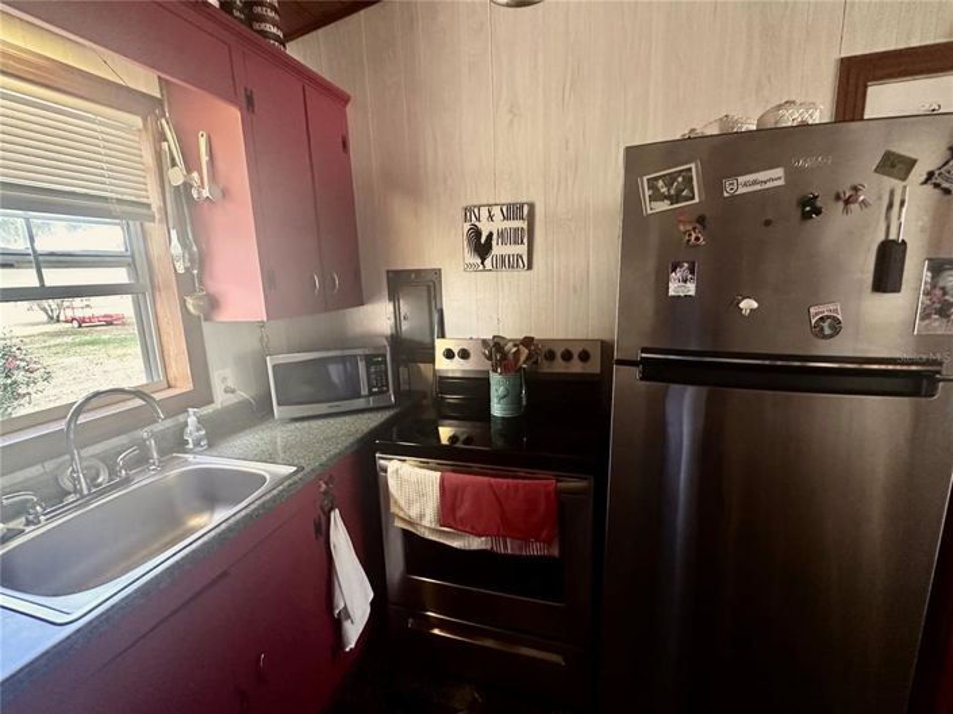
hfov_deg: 102.1
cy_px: 357
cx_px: 476
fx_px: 385
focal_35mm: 14
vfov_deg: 85.6
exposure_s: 1/60
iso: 400
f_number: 2.2
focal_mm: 2.22
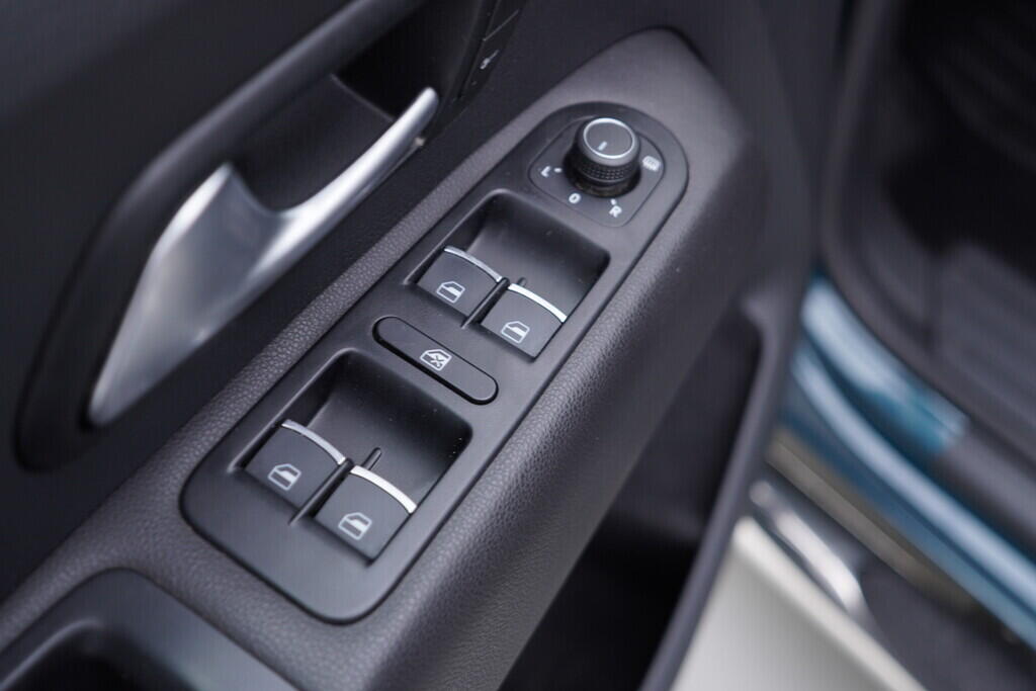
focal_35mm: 36
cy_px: 346
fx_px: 1036
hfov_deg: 53.1
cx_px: 518
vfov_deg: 36.9
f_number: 2.8
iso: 125
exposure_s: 1/40
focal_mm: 24
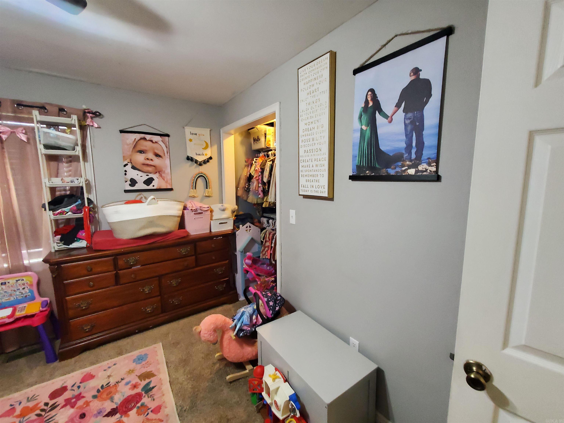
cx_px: 282
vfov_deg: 89.9
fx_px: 212
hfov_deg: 106.2
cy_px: 212
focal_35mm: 13
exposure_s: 1/30
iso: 640
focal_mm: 1.8
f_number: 2.2
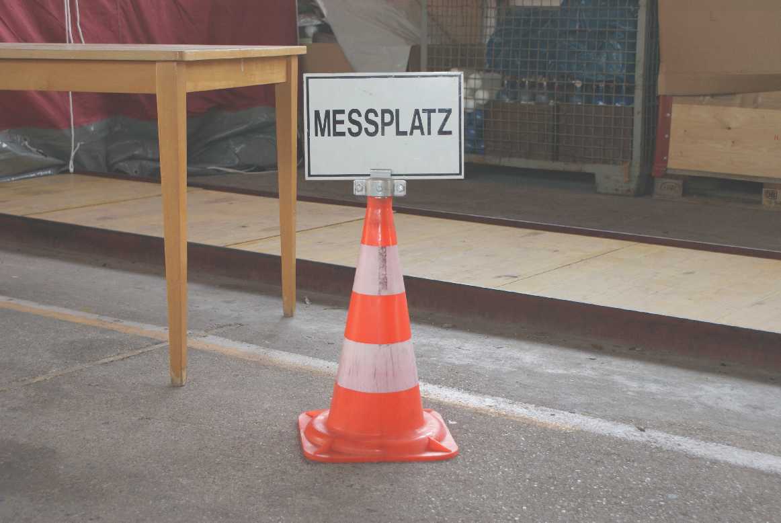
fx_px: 1140
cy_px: 262
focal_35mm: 52
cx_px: 390
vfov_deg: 25.8
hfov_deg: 37.8
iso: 250
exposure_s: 1/100
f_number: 5.6
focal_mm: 35
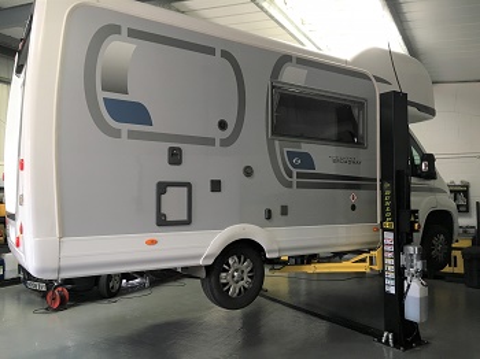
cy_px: 180
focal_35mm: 29
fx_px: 402
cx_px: 240
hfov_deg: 61.7
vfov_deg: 48.2
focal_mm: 4.15
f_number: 2.2
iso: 125
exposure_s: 1/33
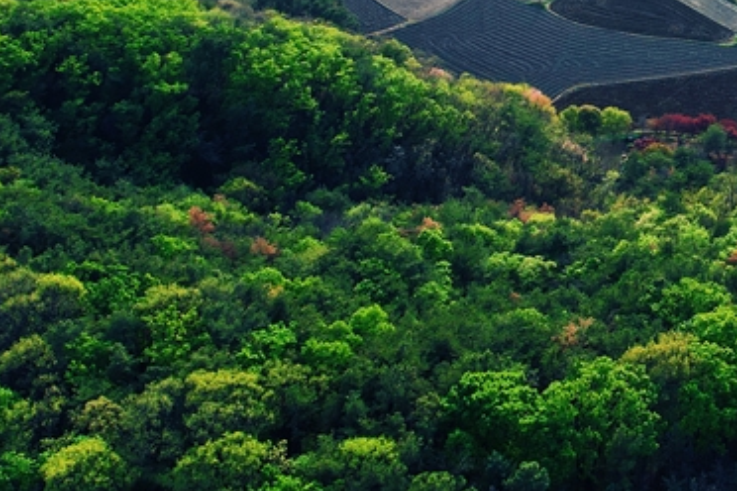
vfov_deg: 19.2
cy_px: -49
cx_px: 747
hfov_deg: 27.8
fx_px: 1392
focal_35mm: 68
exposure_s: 1/640
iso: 200
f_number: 2.8
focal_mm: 8.38
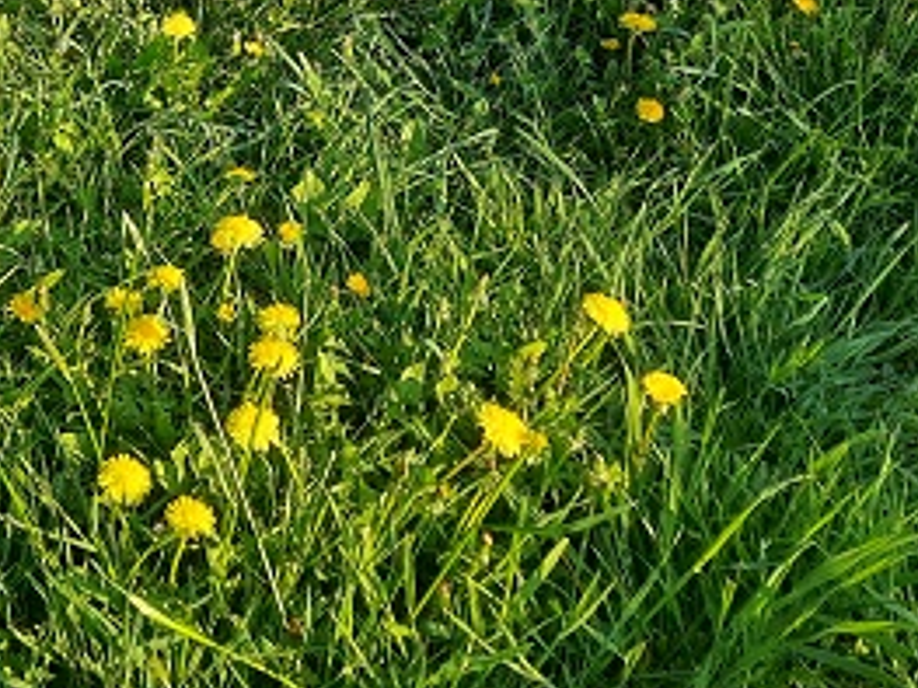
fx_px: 1696
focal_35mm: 64
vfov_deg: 21.6
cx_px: 122
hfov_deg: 29.3
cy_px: -89
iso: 20
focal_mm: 5.23
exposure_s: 1/118
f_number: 1.8
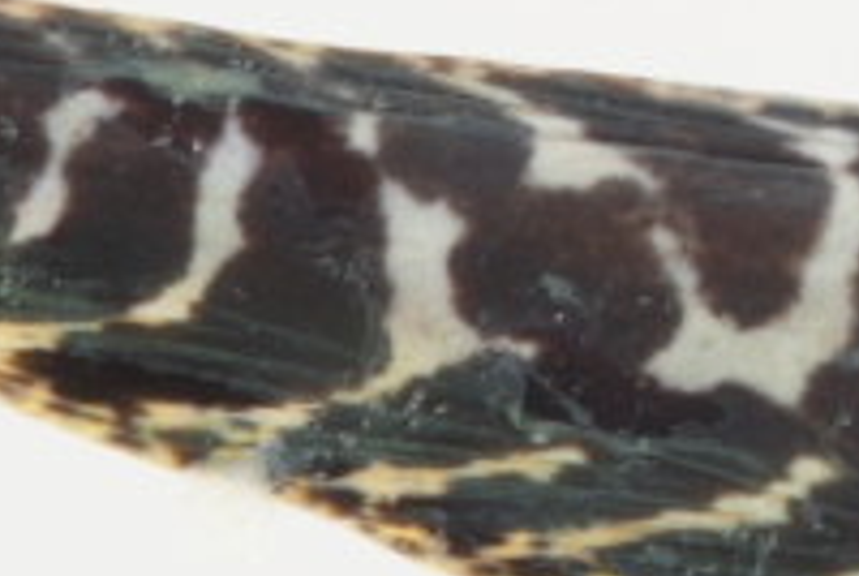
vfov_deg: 1.2
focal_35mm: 1136
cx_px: 2096
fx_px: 27146
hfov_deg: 1.8
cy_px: -709
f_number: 19
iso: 100
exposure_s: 1/60
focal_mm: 105
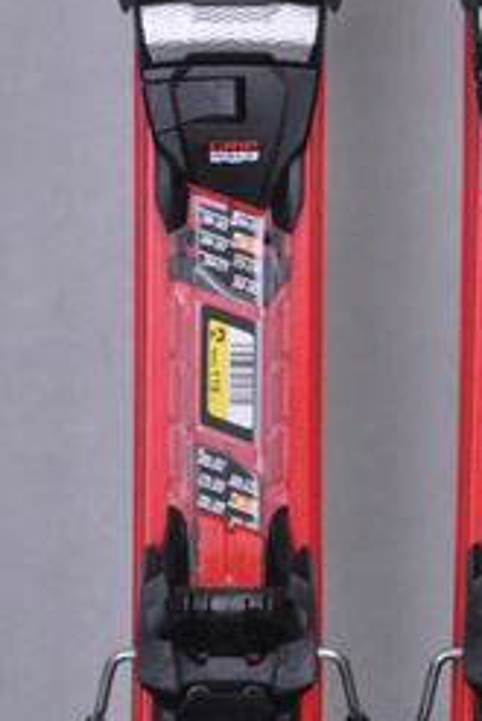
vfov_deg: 9.4
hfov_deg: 6.3
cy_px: 426
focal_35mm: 218
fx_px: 4372
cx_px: 390
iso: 3200
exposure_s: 1/125
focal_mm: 80
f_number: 9.5
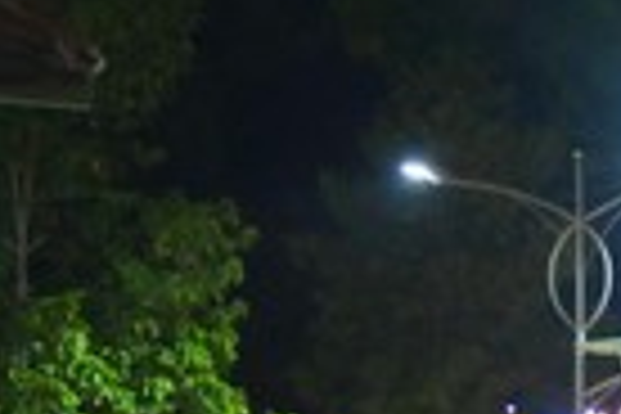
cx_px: 1166
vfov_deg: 6.0
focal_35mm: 226
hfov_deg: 8.7
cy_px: 776
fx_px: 3898
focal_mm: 48
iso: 4000
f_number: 4
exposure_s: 1/125
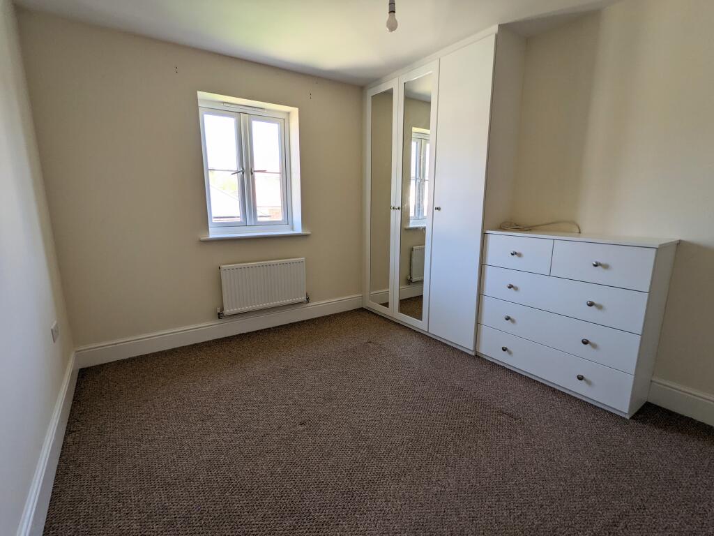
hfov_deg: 94.5
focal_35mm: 16
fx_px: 330
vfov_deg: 78.1
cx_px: 357
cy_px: 268
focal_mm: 2.22
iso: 39
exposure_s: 1/46.6
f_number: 2.2
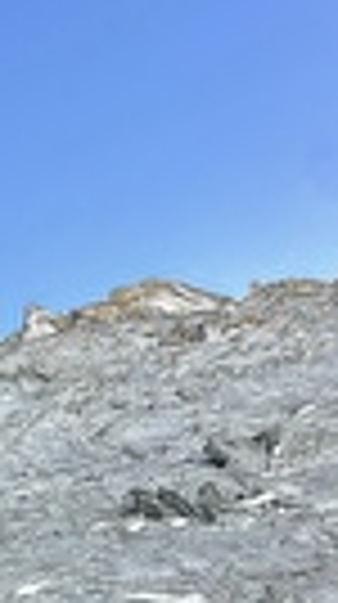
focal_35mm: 49
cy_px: 670
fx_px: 784
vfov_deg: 35.7
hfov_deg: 16.9
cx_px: -367
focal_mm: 2.22
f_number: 2.2
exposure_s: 1/785
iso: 40
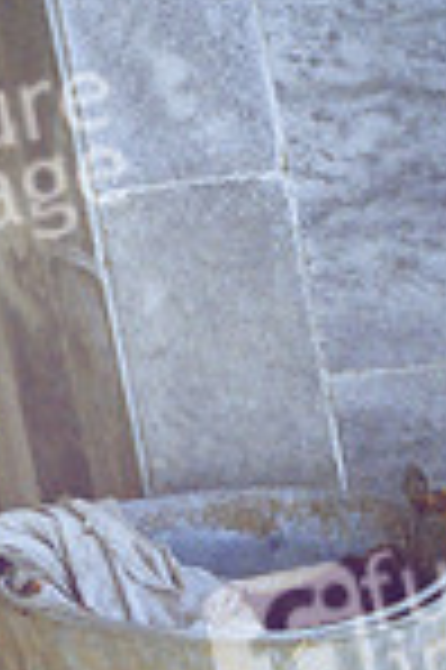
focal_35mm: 137
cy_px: 405
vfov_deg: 15.0
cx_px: 29
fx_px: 2552
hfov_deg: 9.9
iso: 3200
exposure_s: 1/3200
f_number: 4.2
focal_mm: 34
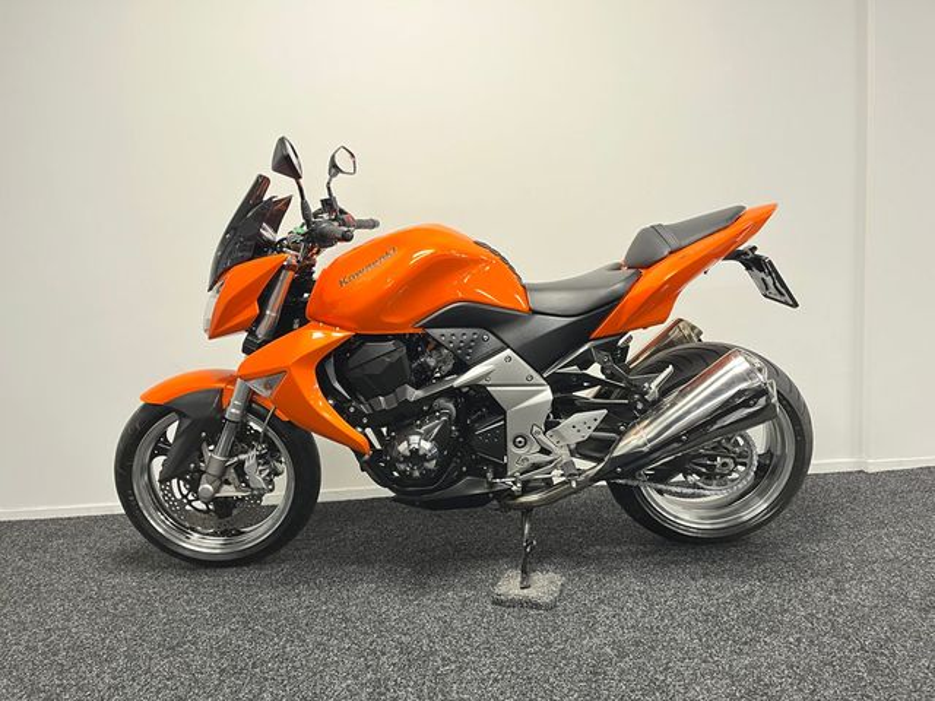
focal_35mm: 26
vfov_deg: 53.1
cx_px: 468
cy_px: 350
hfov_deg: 67.3
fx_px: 702
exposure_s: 1/33
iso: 400
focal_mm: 5.1
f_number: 1.6
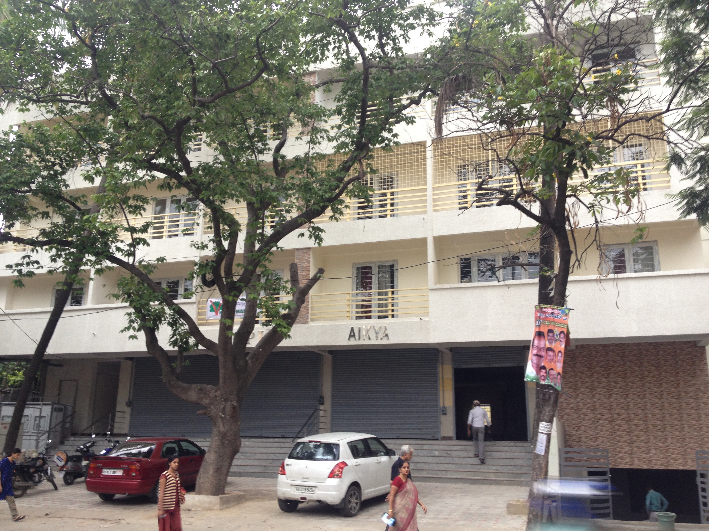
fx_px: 717
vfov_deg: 40.7
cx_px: 354
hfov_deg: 52.6
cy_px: 266
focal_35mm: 35
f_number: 2.4
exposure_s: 1/20
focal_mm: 4.28
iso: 64
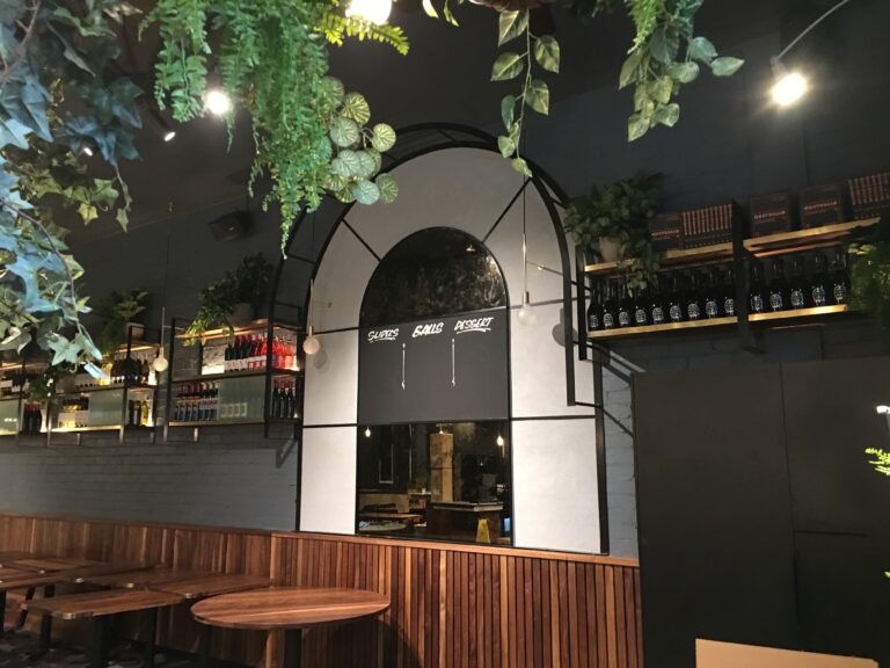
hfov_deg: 61.7
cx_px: 445
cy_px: 334
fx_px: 746
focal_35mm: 29
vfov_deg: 48.2
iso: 125
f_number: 2.2
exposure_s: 1/8
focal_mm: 4.15
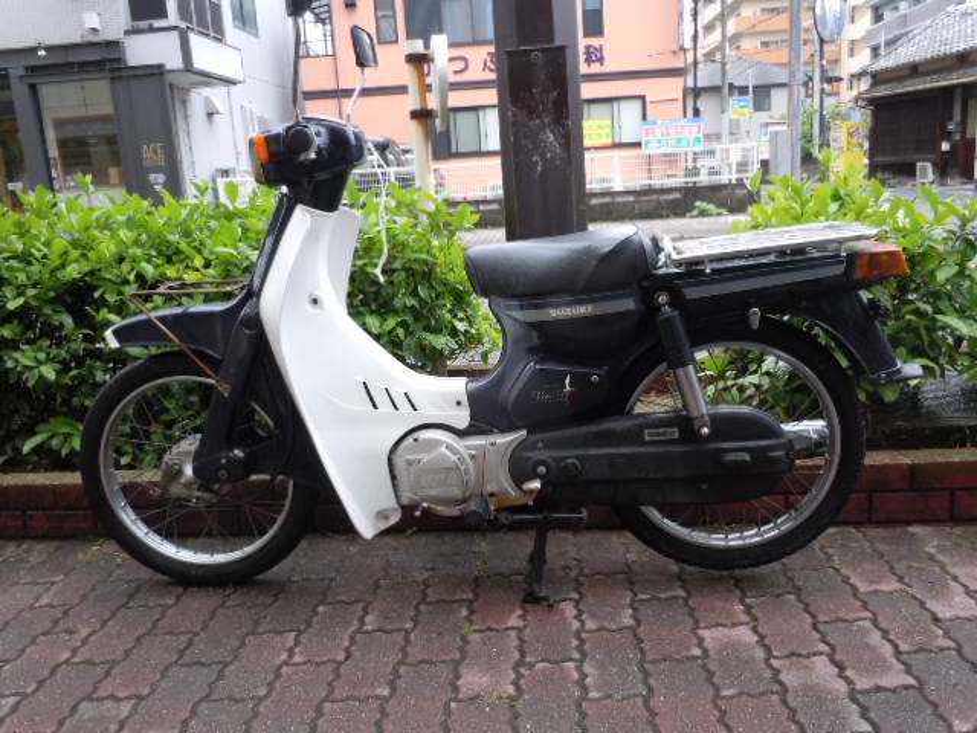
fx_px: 790
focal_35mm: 28
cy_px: 366
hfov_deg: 63.4
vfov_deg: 49.7
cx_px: 488
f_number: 3.7
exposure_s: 1/60
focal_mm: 5
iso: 125
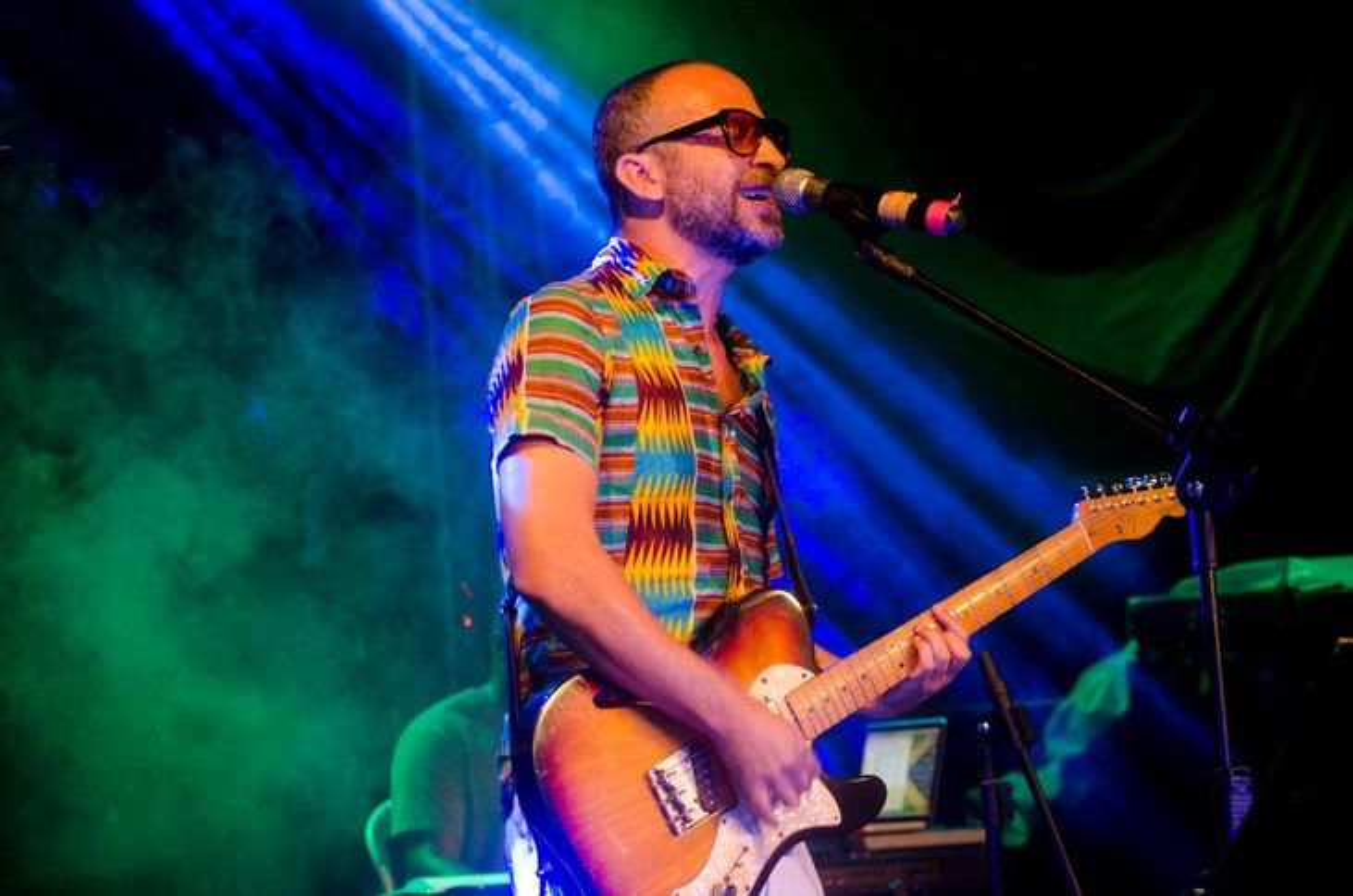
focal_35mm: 82
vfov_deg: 16.5
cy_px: 448
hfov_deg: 24.7
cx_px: 676
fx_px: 3094
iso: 1250
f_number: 4
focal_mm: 55
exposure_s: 1/100
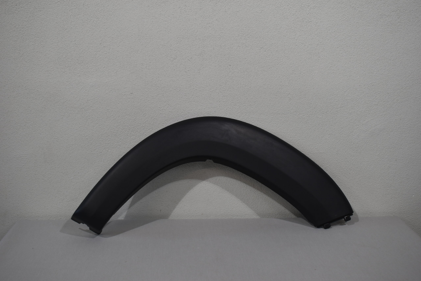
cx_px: 210
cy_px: 140
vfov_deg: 34.2
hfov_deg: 49.6
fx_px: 456
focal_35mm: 39
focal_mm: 26
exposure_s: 1/125
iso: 250
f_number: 5.6
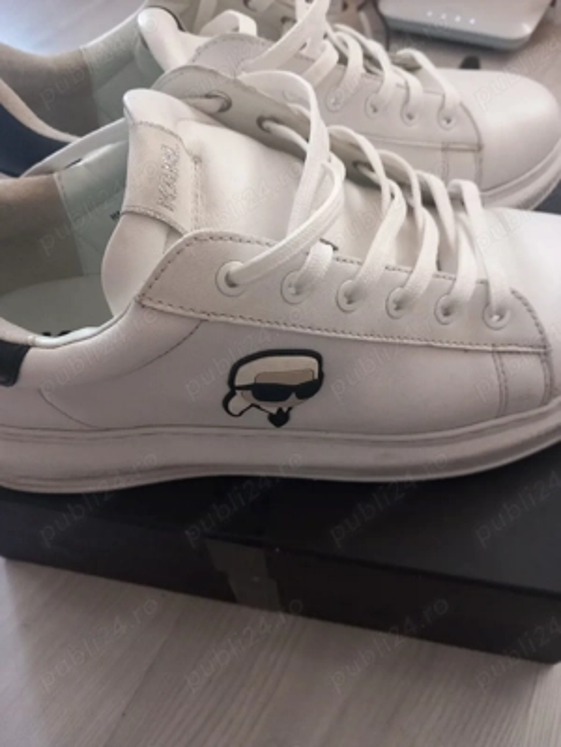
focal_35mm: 27
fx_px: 583
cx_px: 280
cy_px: 374
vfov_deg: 65.3
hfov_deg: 51.4
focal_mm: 4
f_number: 1.8
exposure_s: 1/25.1
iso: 400
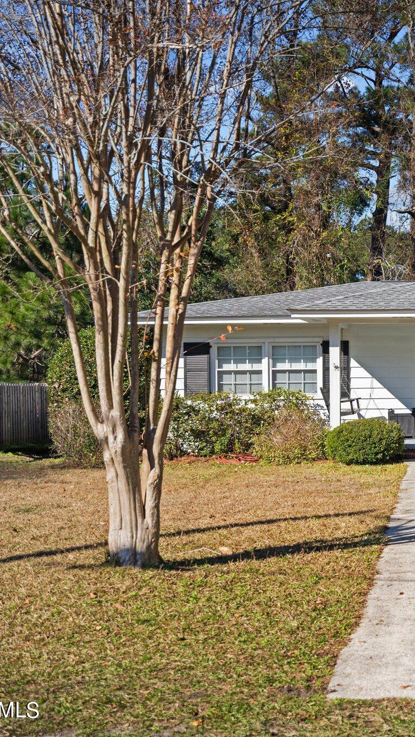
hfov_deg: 20.5
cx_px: 445
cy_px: 369
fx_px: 1096
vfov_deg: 37.2
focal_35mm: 56
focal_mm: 35
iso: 200
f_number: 4
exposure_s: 1/1600
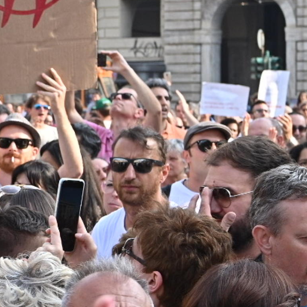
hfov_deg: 7.2
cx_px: -288
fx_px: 2368
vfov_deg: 7.4
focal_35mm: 236
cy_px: 251
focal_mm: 70
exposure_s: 1/250
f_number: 10
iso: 400
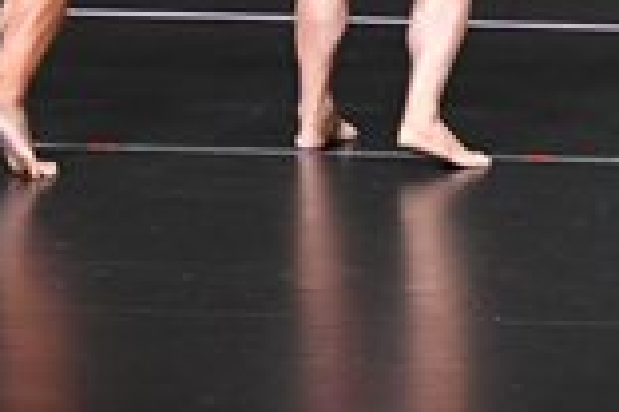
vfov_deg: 1.6
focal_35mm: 833
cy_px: -400
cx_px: 990
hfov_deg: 2.5
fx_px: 14322
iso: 4000
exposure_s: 1/400
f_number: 5.6
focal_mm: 112
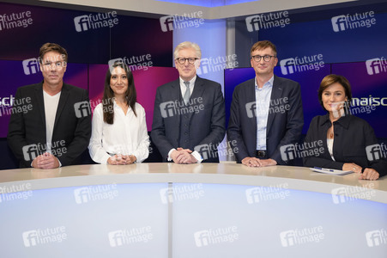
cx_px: 194
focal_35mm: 32
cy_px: 129
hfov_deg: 58.8
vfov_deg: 41.1
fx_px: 344
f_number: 5.6
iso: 2000
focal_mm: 32
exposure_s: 1/160
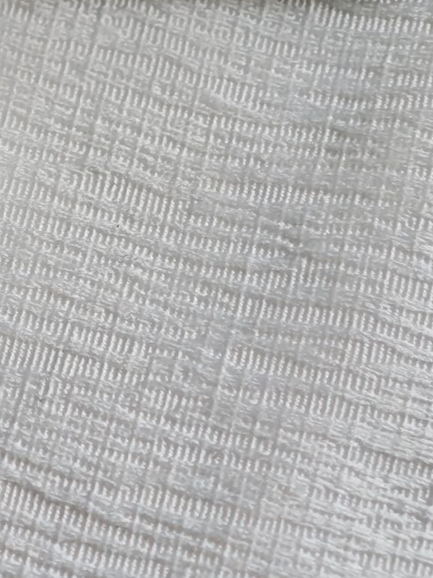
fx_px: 3869
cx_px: -166
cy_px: -210
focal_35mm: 232
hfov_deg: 6.3
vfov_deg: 8.4
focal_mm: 11.5
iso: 100
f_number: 1.8
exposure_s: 1/100
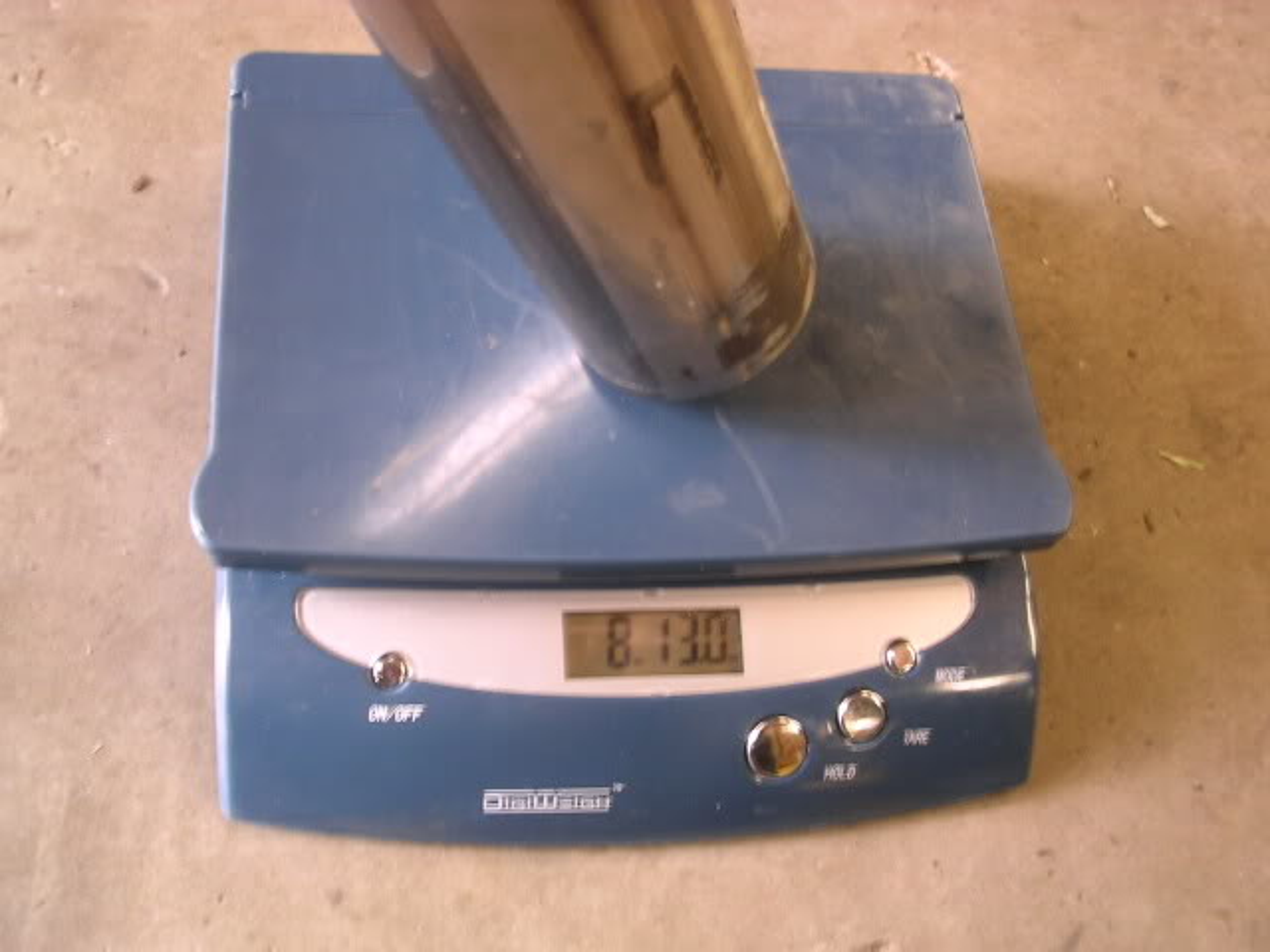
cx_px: 635
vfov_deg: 37.7
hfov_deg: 49.0
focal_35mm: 38
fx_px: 1394
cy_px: 476
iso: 100
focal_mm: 5.8
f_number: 2.8
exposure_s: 1/4.4
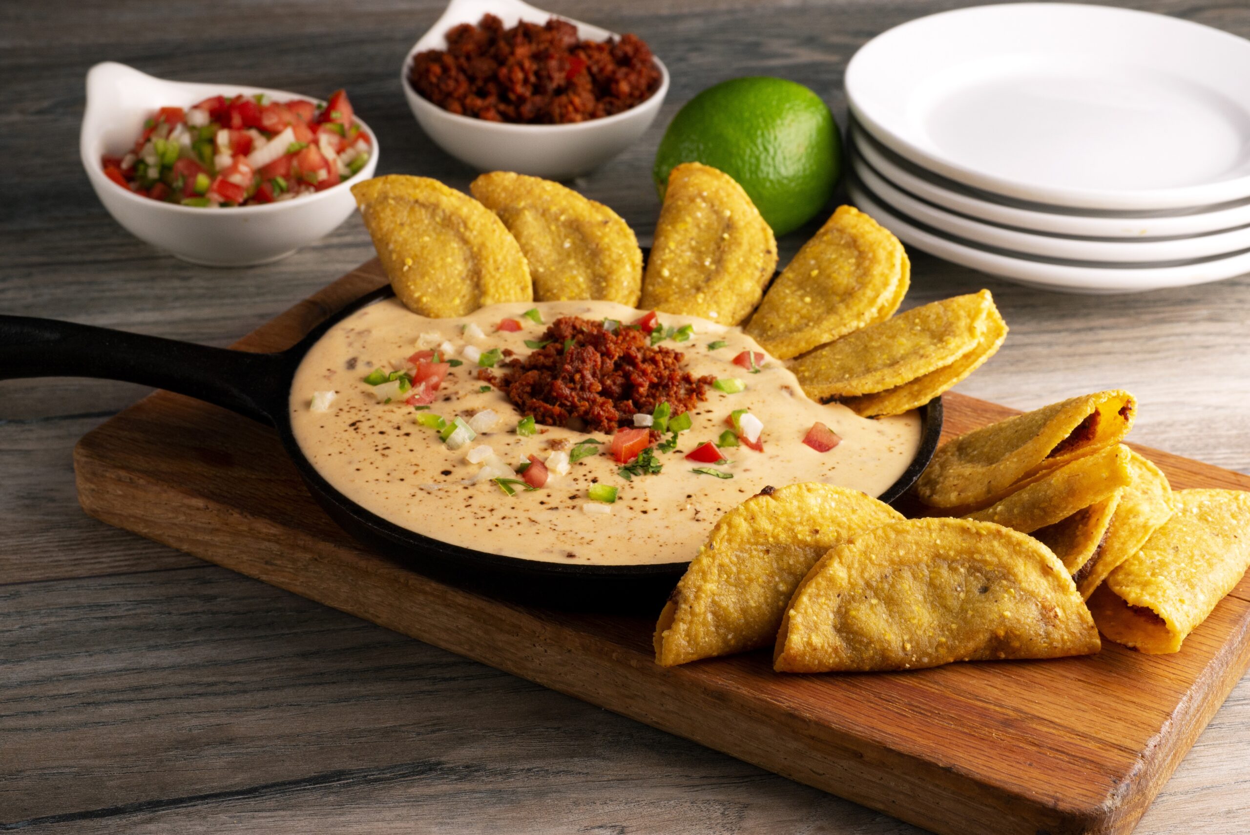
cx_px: 625
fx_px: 2431
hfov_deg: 28.8
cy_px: 418
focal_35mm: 70
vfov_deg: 19.5
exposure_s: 1/15
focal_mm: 70
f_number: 20
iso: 1000
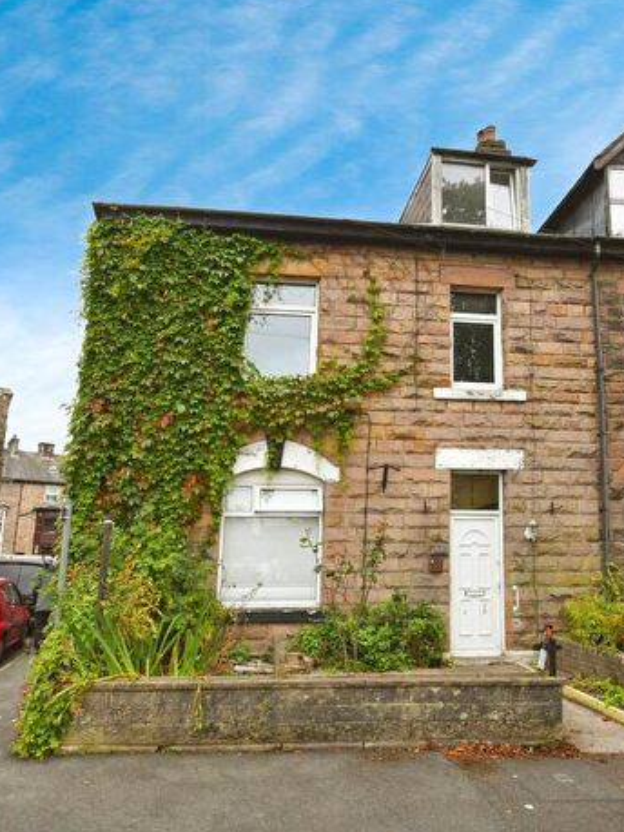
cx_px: 310
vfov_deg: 76.4
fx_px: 529
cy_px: 414
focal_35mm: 22
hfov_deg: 61.1
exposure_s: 1/320
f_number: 8
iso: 400
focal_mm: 10
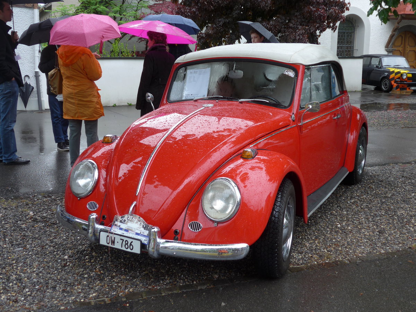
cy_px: 156
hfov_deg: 45.8
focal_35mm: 41
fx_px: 493
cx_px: 208
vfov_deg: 35.1
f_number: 2.8
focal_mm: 8.4
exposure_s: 1/125
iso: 80
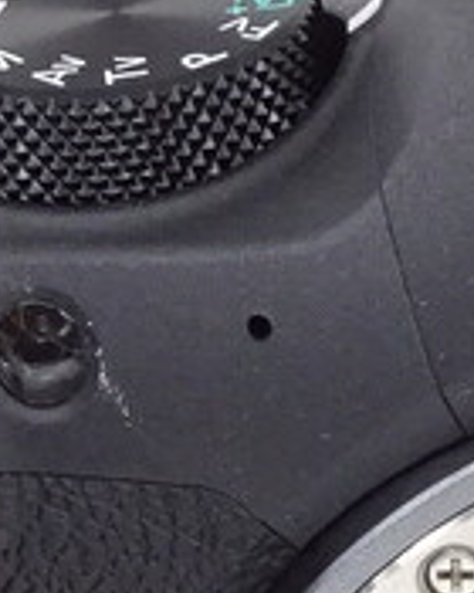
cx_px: 471
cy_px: 793
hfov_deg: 5.4
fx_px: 5033
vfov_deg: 6.7
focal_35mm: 287
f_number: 4
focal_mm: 7.3
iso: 500
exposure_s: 1/50
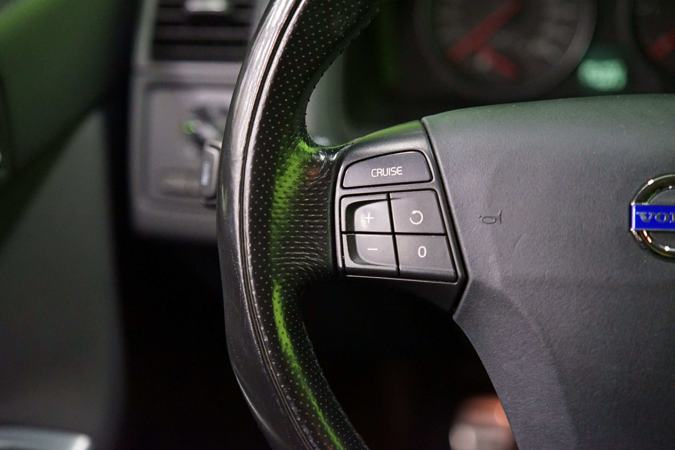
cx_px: 338
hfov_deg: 29.2
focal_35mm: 69
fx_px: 1294
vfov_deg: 19.7
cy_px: 225
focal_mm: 69
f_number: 2.8
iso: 6400
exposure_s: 1/50
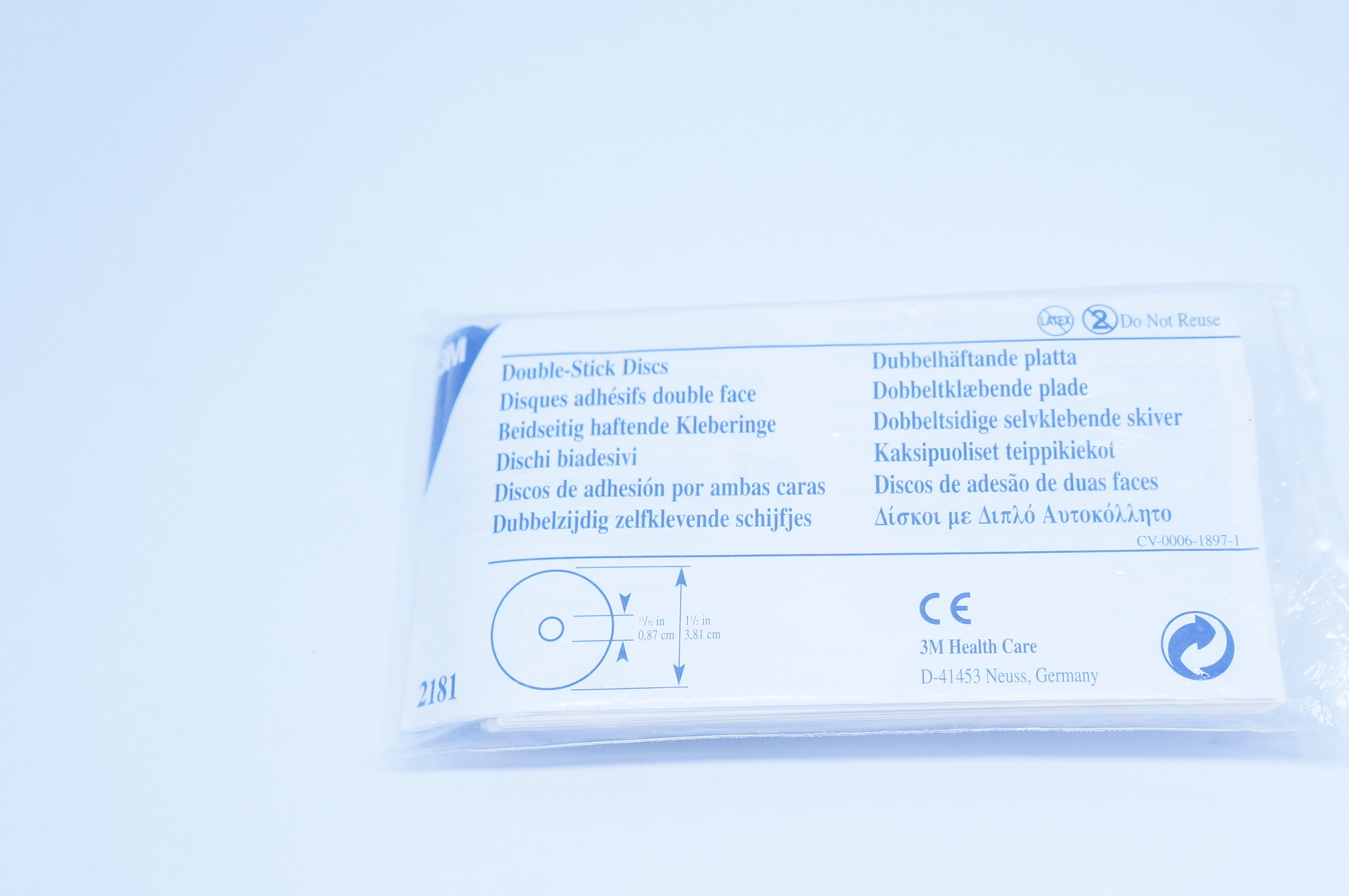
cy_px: 559
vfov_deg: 28.5
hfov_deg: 41.6
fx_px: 1759
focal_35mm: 47
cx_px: 853
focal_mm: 24
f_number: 5.6
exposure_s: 1/200
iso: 800
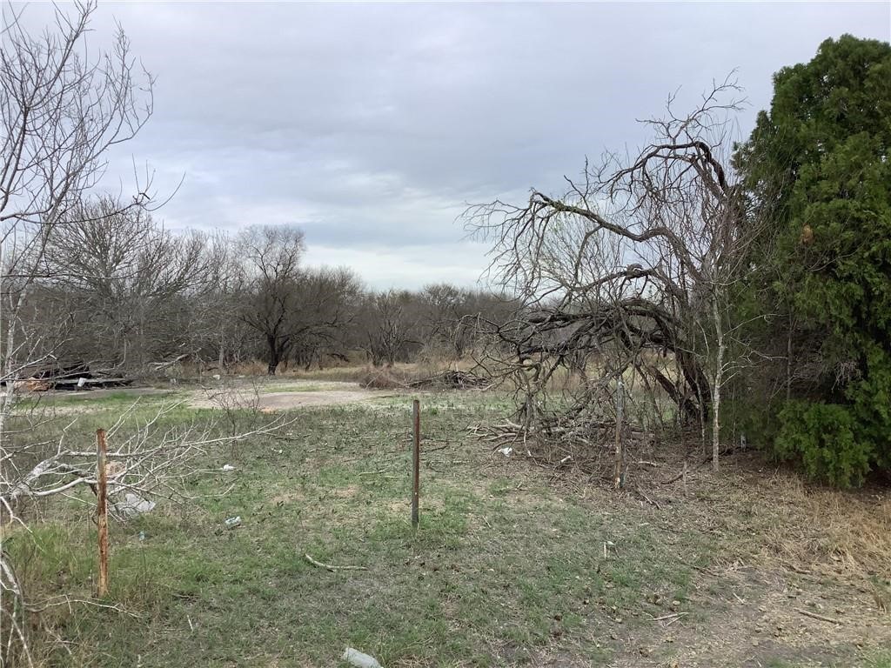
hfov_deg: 58.4
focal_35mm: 31
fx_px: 798
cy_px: 334
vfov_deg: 45.4
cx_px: 446
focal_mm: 3.3
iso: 25
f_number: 2.4
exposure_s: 1/926
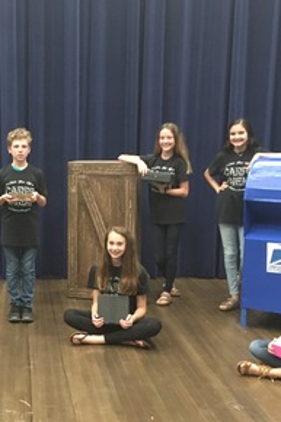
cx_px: 17
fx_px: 610
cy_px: 242
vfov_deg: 38.1
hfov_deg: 25.0
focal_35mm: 52
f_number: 2.2
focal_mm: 4.15
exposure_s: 1/15
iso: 400
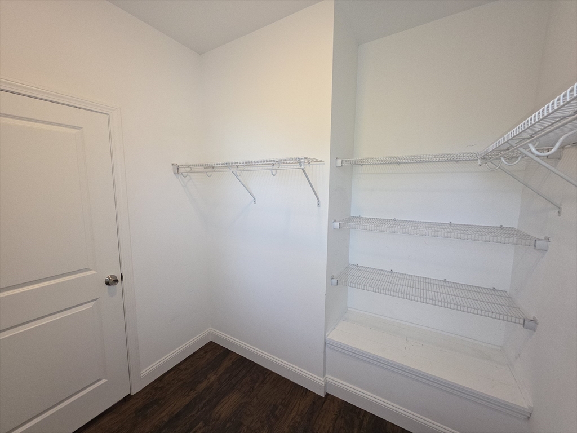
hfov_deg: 106.2
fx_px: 217
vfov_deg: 89.9
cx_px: 288
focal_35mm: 13
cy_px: 216
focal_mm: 2.2
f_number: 1.9
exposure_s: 1/60
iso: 100
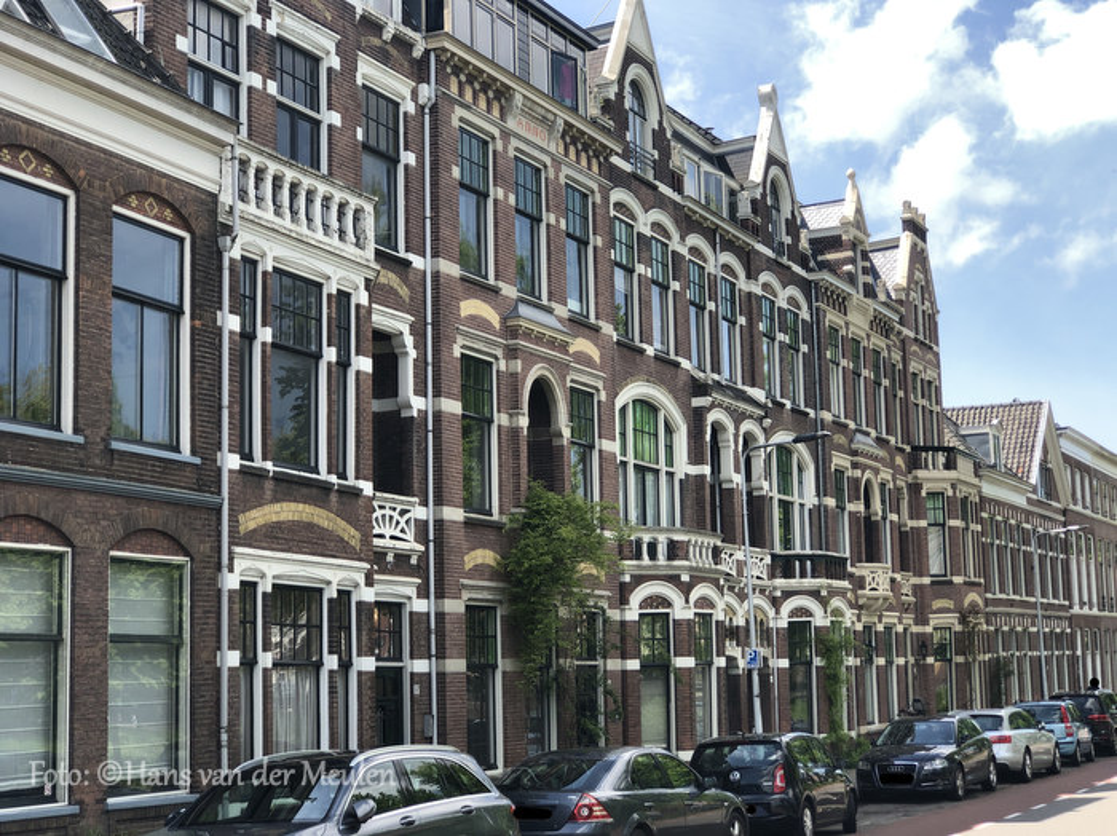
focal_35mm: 57
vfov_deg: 25.6
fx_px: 1838
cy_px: 418
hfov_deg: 33.8
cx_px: 558
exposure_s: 1/315
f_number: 2.8
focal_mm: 6.6
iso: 20
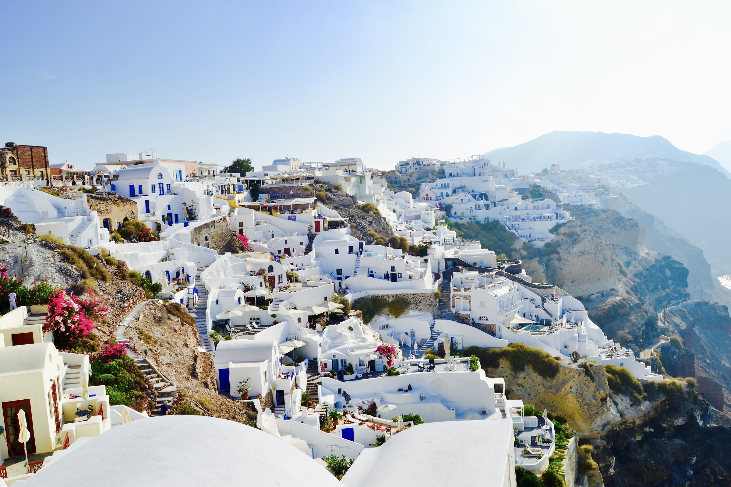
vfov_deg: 43.6
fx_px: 609
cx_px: 366
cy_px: 244
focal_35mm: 30
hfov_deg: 61.9
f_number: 9
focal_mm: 20
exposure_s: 1/320
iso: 100
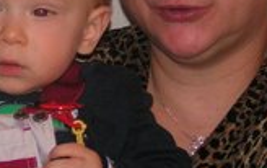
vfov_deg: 5.3
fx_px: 1822
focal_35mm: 250
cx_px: 23
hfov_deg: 8.4
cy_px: -11
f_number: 3.2
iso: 200
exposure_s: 1/100
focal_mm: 13.2
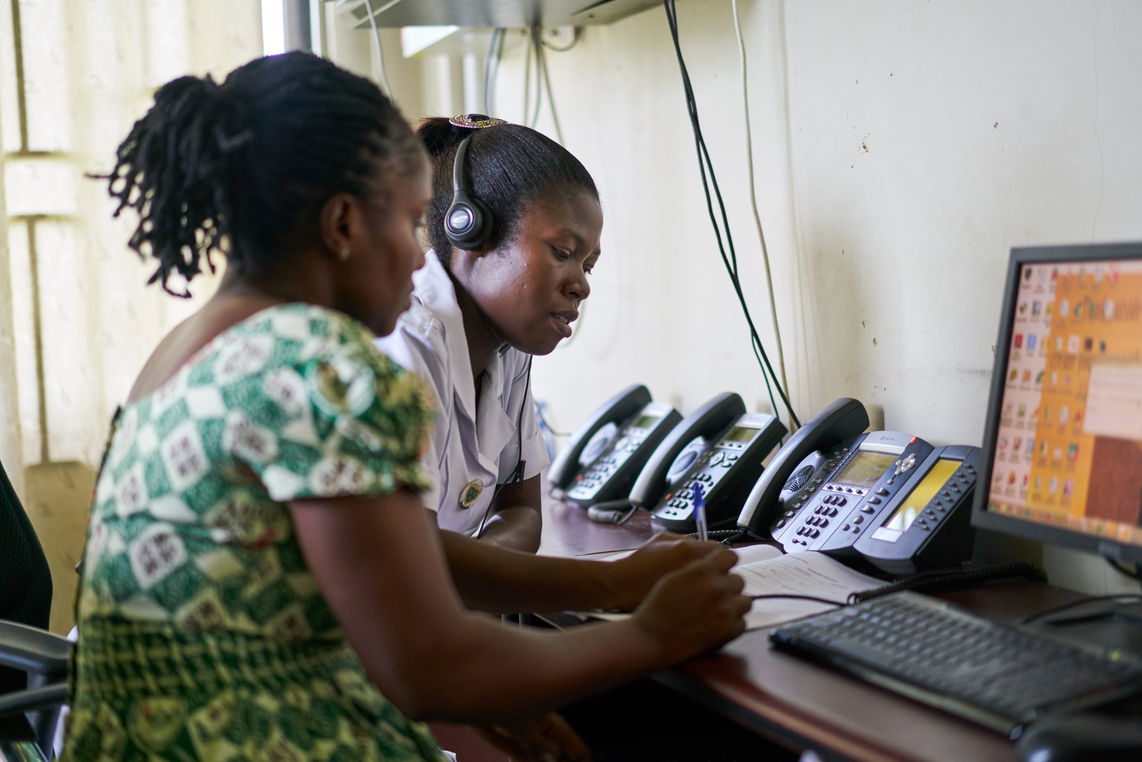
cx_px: 571
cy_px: 381
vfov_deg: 24.6
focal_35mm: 55
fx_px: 1745
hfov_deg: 36.2
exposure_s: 1/125
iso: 1000
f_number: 1.8
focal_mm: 55
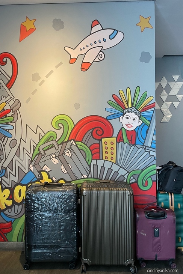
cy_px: 139
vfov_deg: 65.5
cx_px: 80
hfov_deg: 46.3
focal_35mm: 28
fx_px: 213
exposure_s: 1/60
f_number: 1.6
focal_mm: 4.2
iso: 200
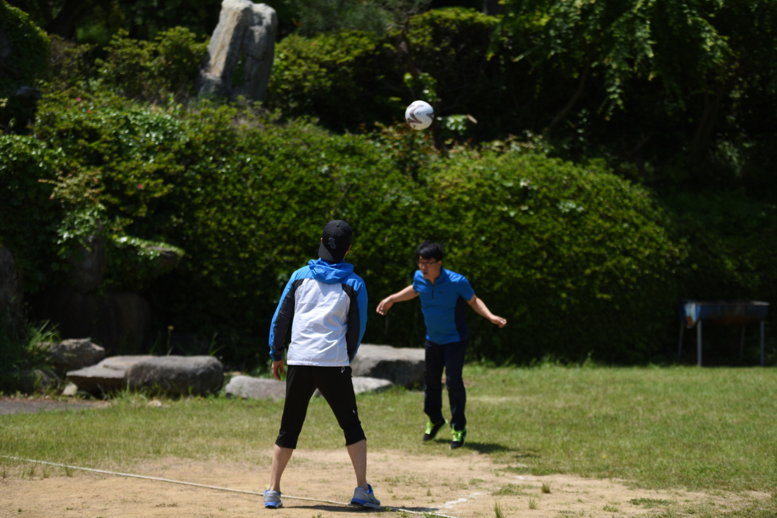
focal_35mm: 100
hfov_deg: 20.4
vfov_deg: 13.7
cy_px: 259
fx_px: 2158
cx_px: 388
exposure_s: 1/2000
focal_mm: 100
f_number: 2.8
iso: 100
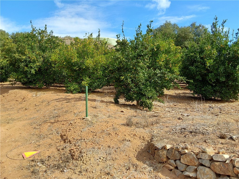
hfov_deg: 63.4
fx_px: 193
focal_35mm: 28
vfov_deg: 49.7
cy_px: 90
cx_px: 120
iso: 50
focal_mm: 2.91
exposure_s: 1/838
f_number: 1.9
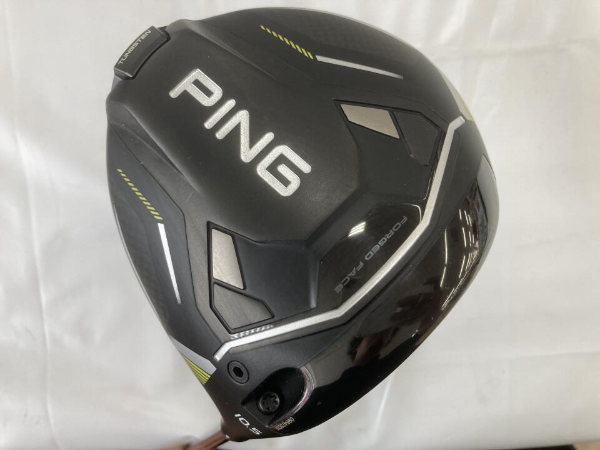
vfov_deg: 49.7
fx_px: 485
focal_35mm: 28
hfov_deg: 63.4
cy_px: 225
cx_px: 300
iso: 50
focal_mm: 3.99
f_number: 1.8
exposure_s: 1/100
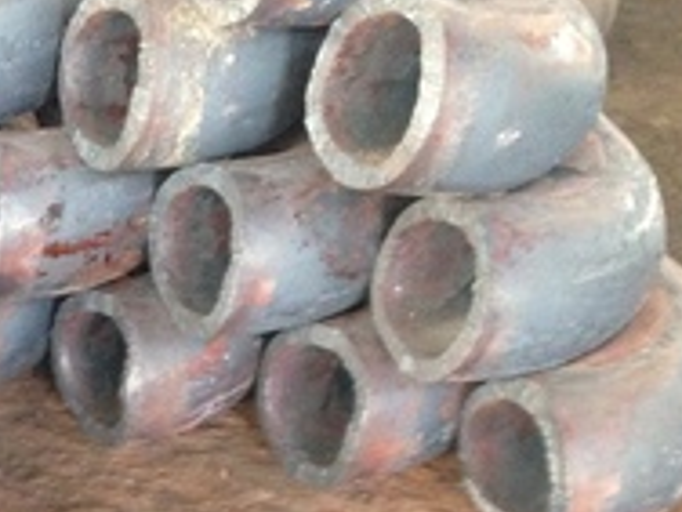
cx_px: -200
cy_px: 478
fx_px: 1734
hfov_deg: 20.4
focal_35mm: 88
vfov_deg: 16.5
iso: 320
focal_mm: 4.12
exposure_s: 1/17
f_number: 2.4
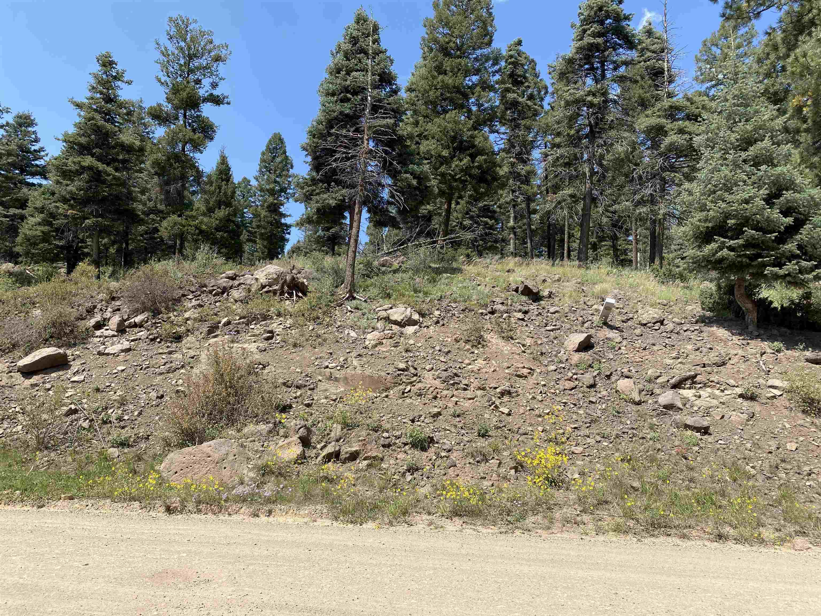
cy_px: 308
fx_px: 617
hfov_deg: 67.3
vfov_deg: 53.1
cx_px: 410
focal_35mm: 26
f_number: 1.8
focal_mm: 4.25
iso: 32
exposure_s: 1/2066
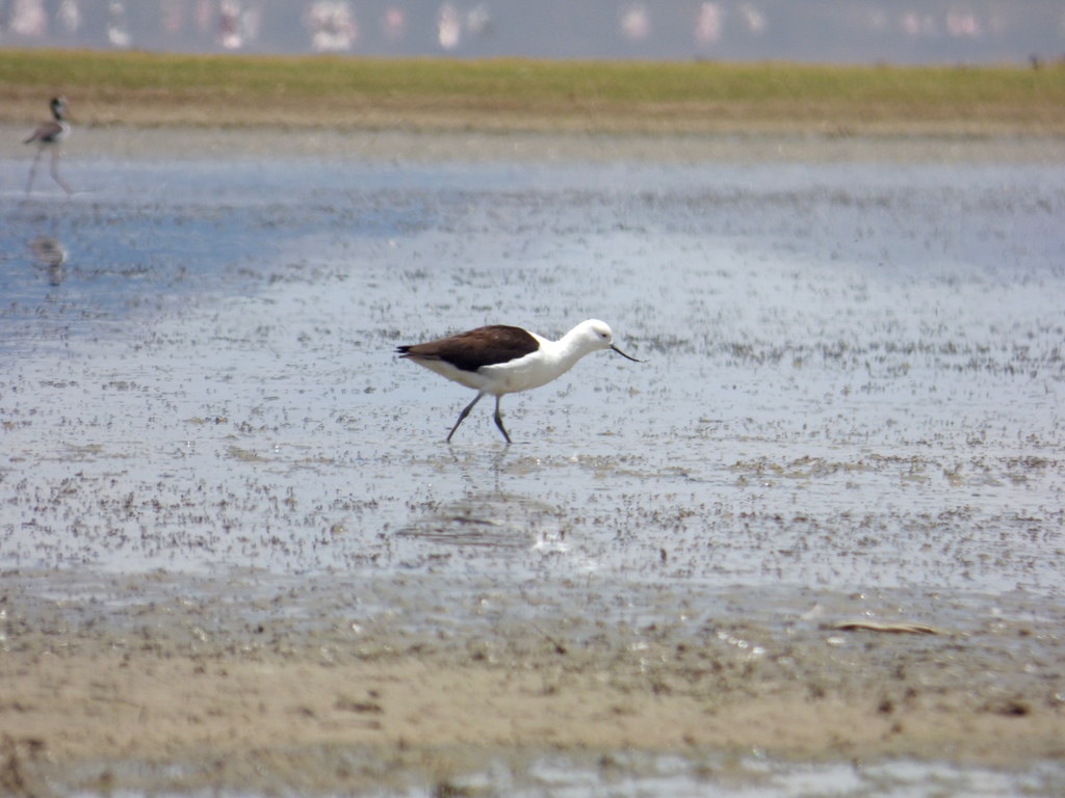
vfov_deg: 1.2
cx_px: 532
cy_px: 399
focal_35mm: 1200
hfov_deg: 1.7
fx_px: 36919
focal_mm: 215
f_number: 6.3
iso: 100
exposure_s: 1/800
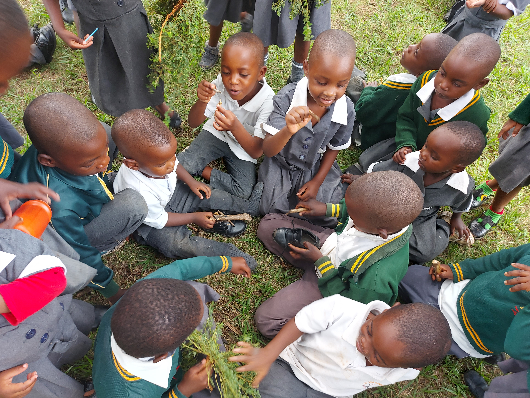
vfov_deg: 56.8
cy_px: 199
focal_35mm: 24
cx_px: 265
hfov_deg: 71.6
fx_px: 367
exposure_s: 1/60
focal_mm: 5.23
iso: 50
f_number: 1.8
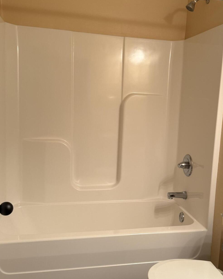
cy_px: 143
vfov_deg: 47.9
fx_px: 314
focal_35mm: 38
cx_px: 134
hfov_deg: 39.0
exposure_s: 1/60
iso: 200
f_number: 1.78
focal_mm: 6.76
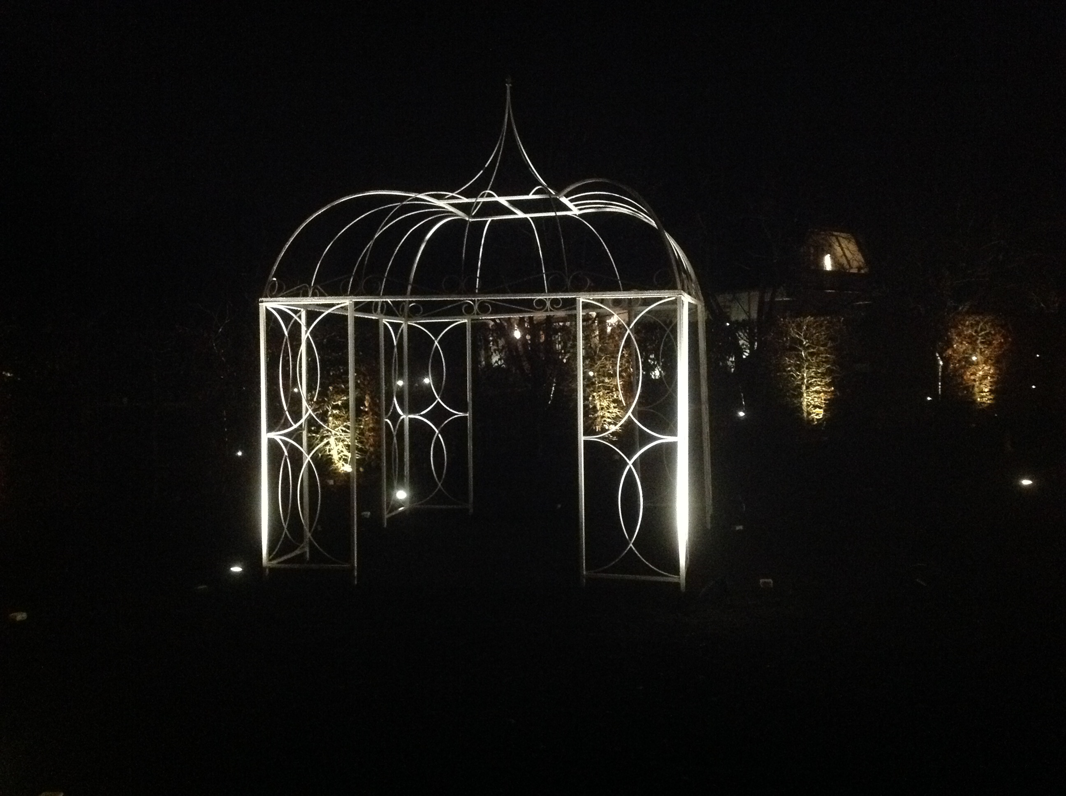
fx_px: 1076
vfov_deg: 40.6
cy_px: 398
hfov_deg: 52.7
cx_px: 533
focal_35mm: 35
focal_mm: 4.28
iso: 800
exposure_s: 1/15
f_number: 2.4
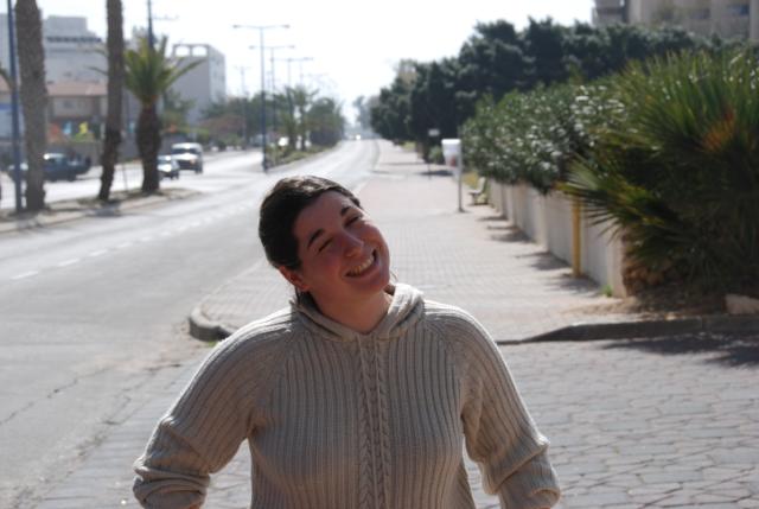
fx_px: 1742
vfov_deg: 16.6
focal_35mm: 82
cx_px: 380
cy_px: 254
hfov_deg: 24.6
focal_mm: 55
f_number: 8
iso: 100
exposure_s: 1/250
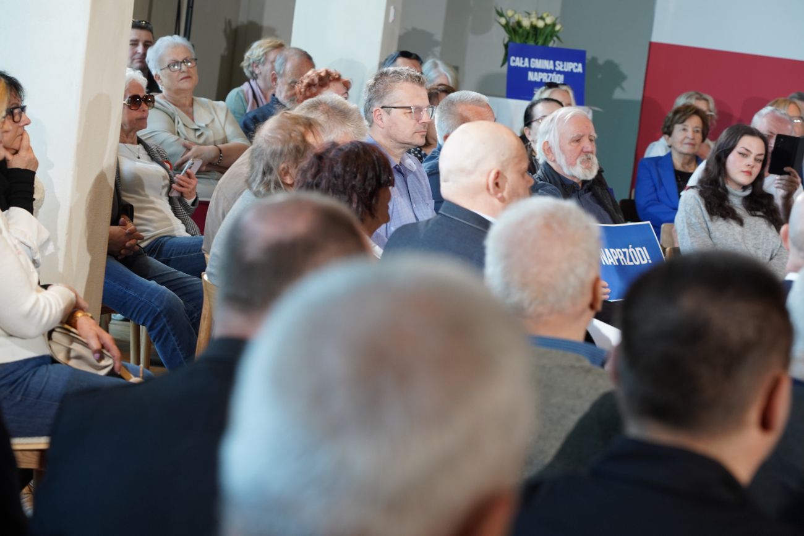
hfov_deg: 19.5
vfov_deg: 13.0
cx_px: 402
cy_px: 268
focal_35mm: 105
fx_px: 2345
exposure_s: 1/100
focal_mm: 105
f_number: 5.6
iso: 1000
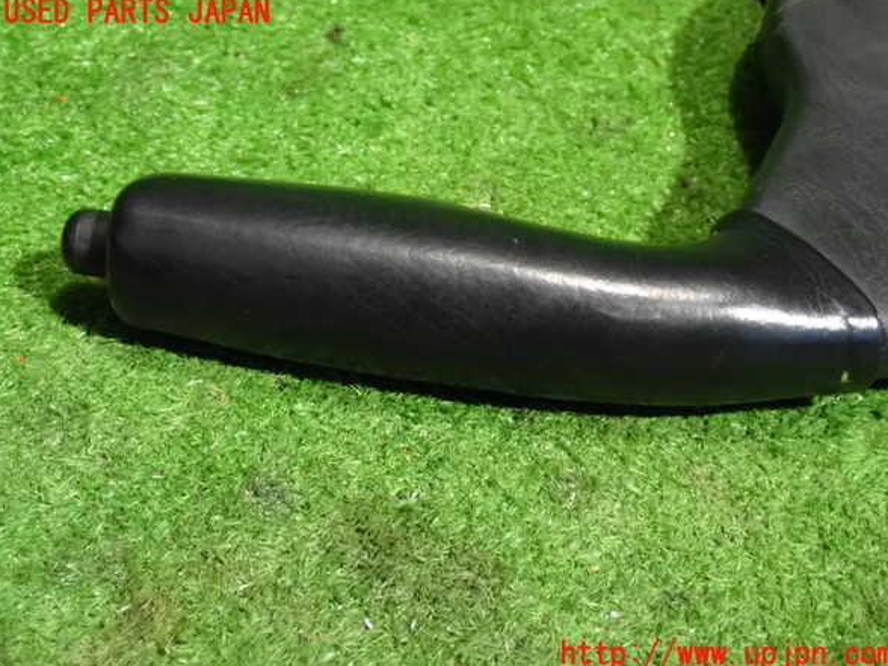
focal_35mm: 51
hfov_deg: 37.5
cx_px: 449
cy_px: 334
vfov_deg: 28.6
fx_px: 1308
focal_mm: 9.01
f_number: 3.2
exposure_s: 1/30
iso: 2000
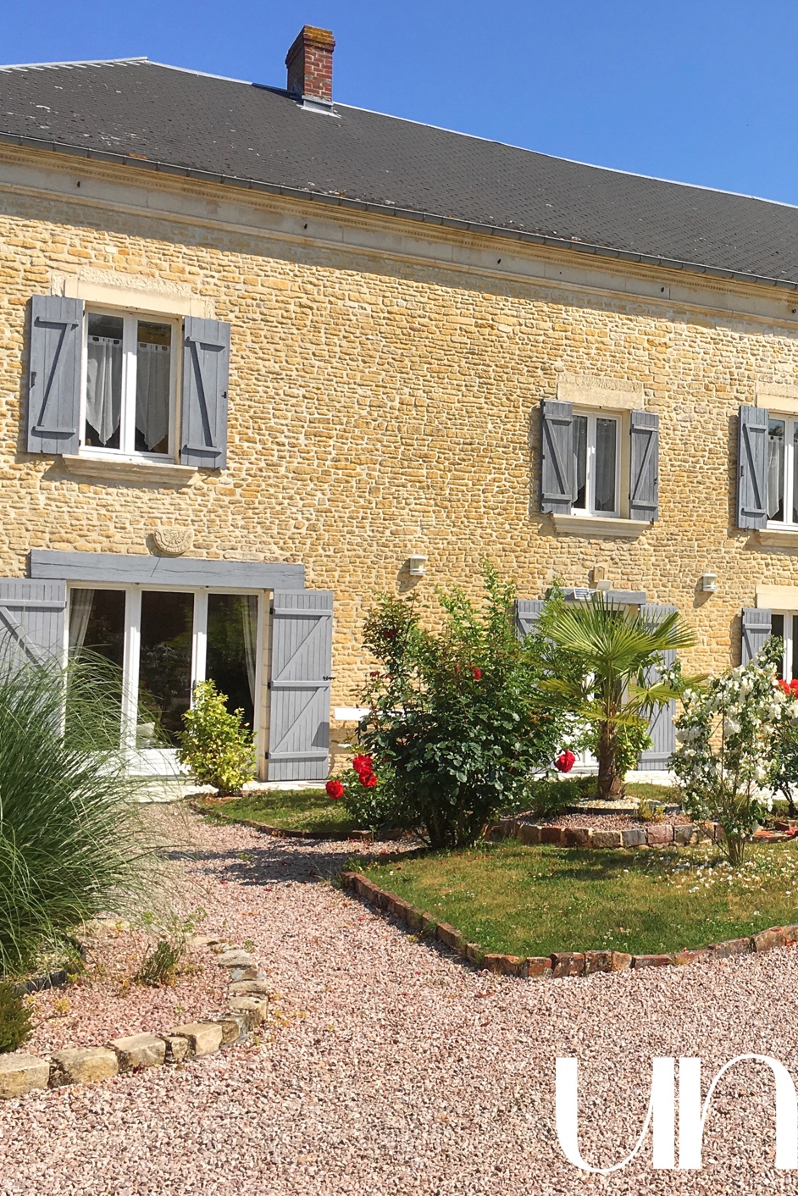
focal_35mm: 41
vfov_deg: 47.4
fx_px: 1362
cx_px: 690
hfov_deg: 31.4
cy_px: 601
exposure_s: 1/1672
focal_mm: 4.15
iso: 25
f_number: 2.2
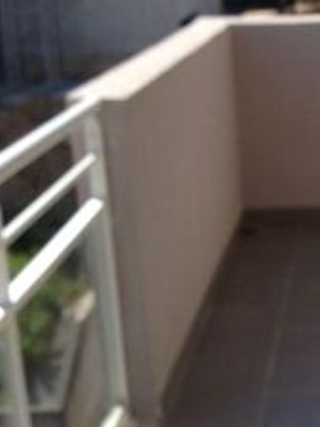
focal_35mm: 94
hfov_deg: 15.4
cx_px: 335
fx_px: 1158
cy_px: 296
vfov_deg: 20.8
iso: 50
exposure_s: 1/1205
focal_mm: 4.12
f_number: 2.4
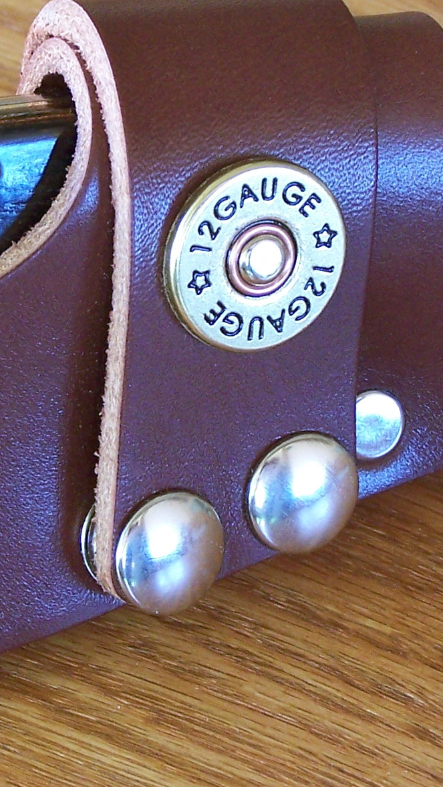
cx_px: 222
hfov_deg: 8.3
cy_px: 321
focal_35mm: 146
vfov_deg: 14.7
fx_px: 3050
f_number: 3.2
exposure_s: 1/30
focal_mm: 13.7
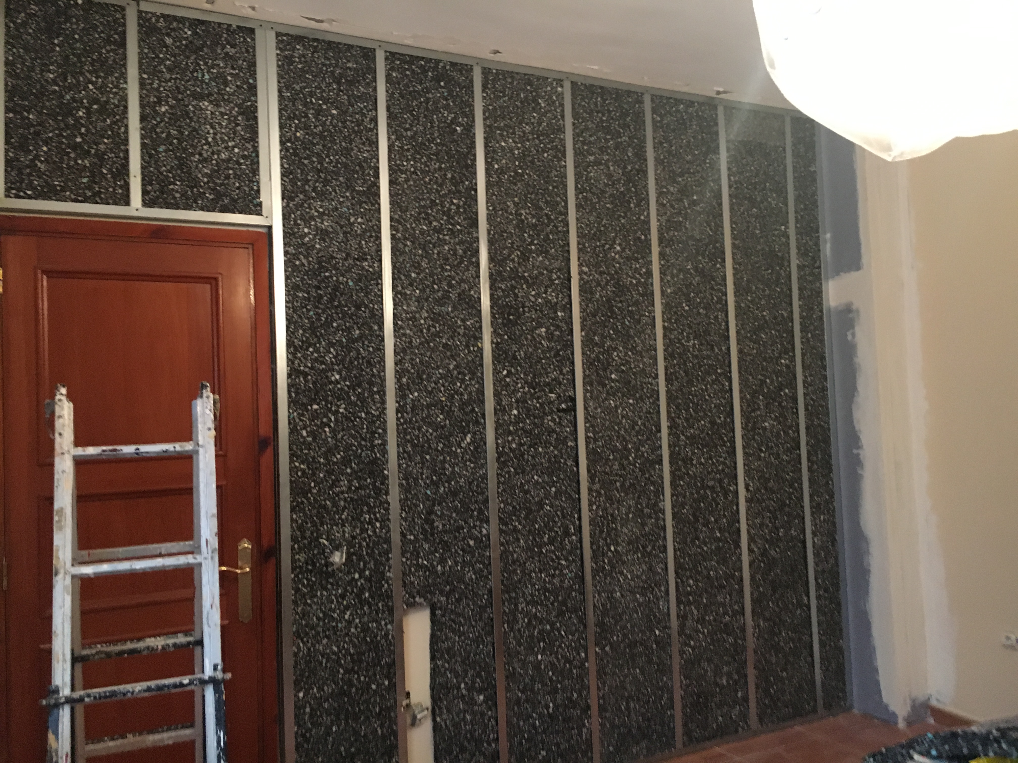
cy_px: 382
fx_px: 853
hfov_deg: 61.7
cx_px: 509
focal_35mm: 29
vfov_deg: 48.2
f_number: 2.2
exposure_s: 1/17
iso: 200
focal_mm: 4.15
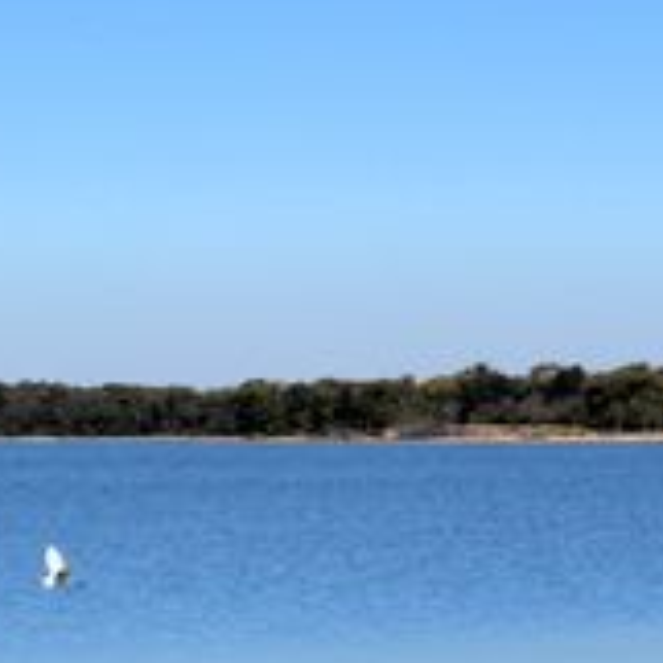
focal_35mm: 216
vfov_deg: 8.1
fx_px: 4681
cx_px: 309
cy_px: 336
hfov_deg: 8.1
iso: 100
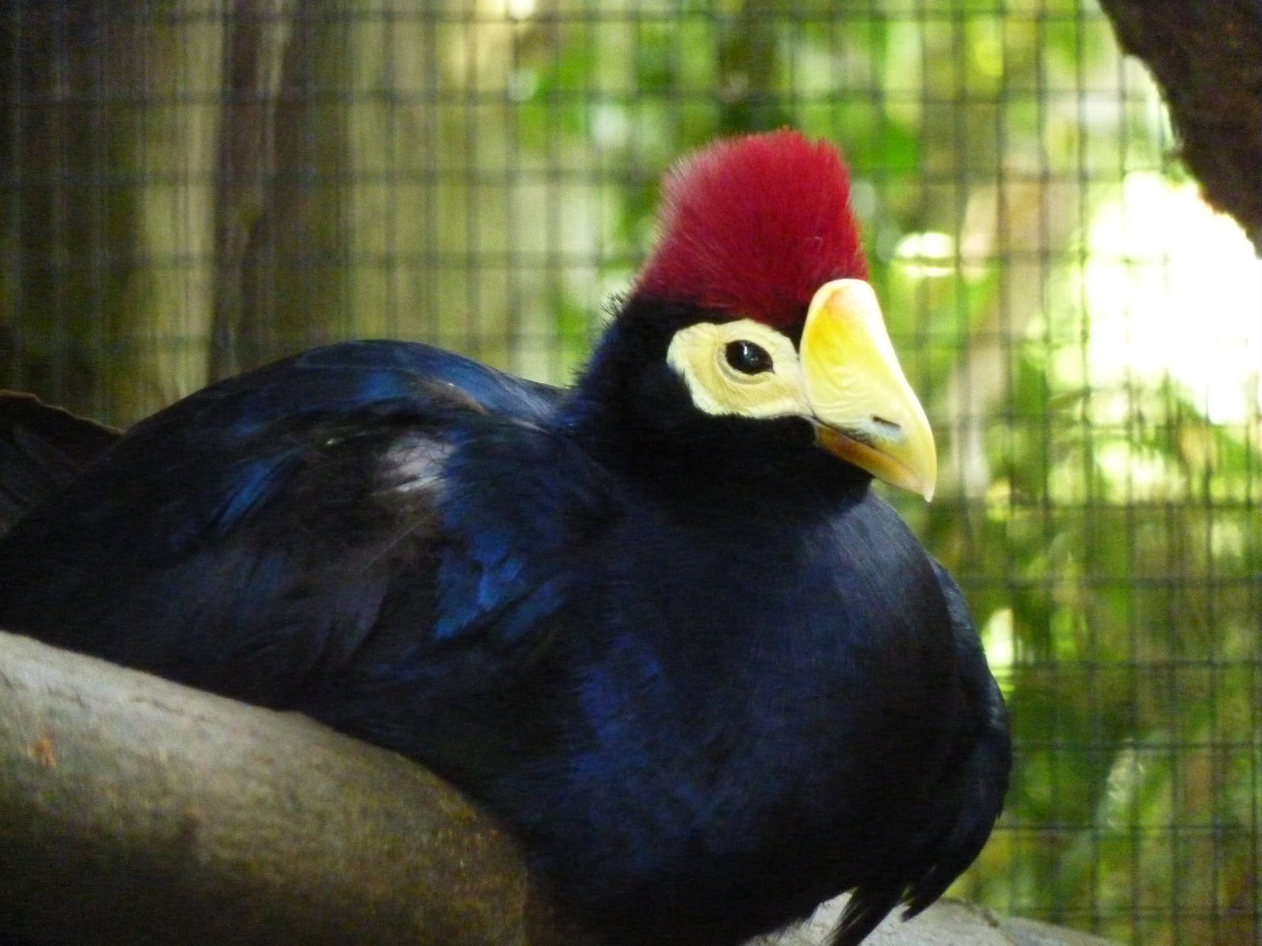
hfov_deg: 6.6
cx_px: 631
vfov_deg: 5.0
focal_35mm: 300
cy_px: 473
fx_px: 10937
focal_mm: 49.2
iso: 1250
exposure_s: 1/30
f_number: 4.9
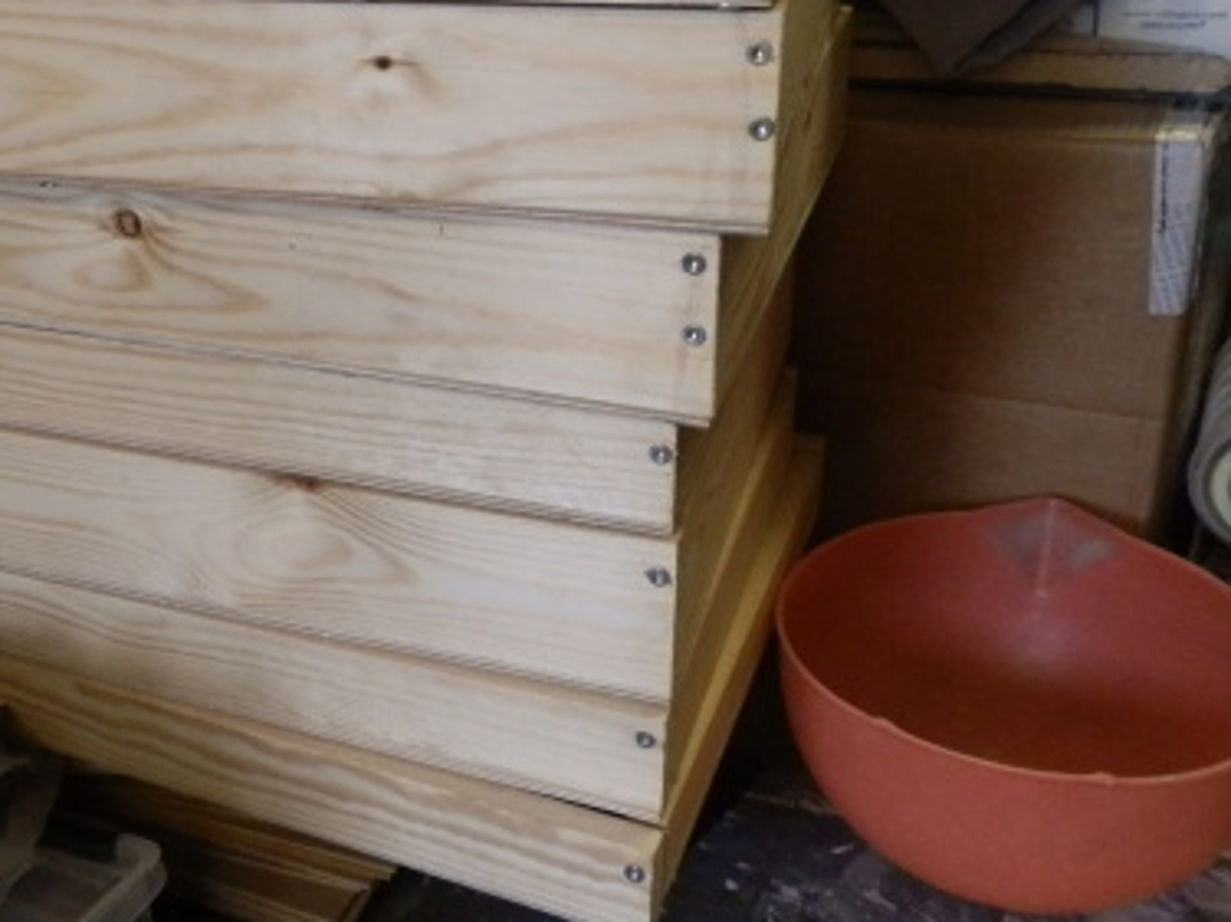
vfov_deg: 35.7
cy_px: 338
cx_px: 355
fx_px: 1422
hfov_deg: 45.6
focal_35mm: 40
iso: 400
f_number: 3.1
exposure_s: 1/80
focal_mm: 5
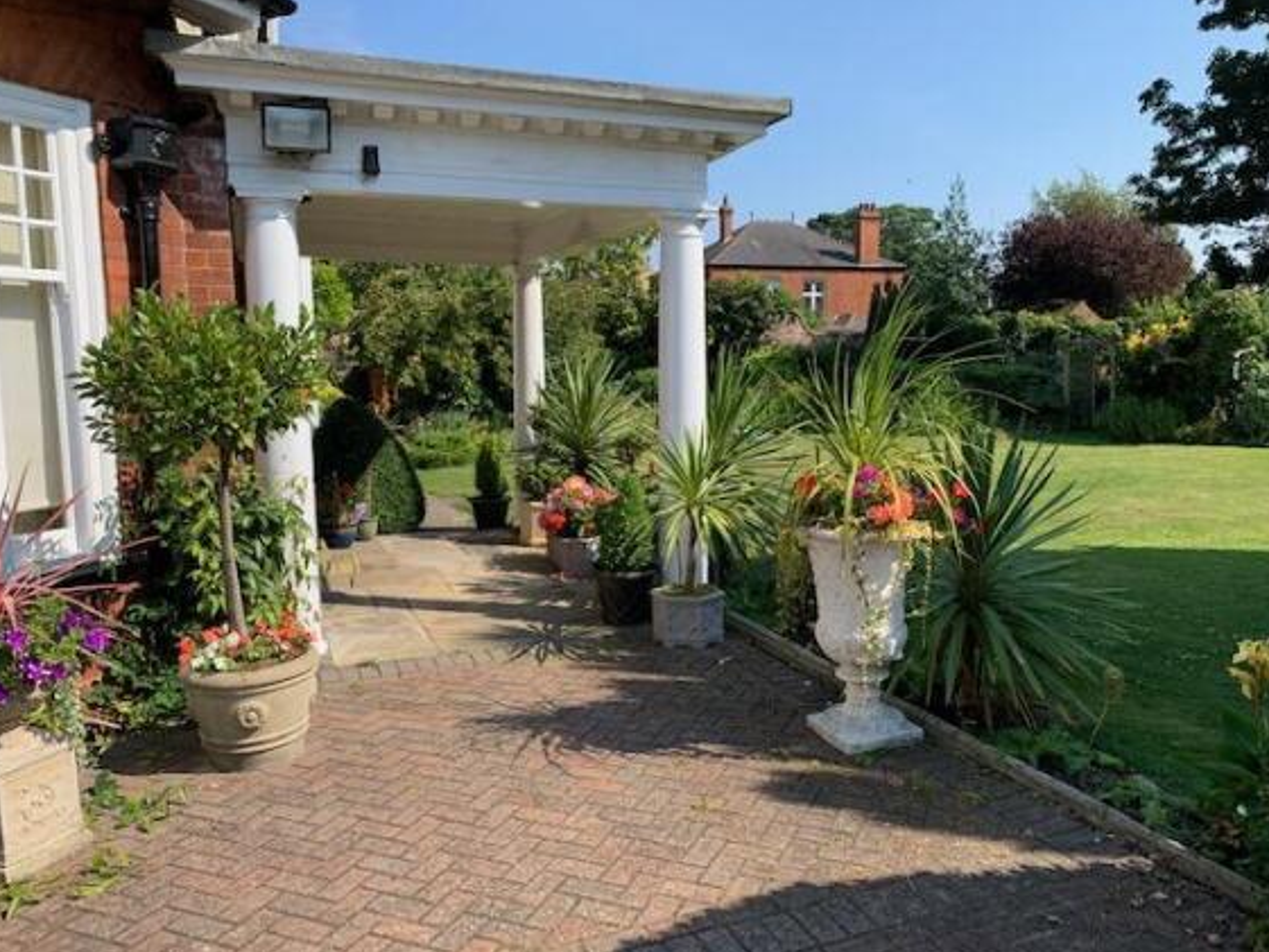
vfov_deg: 51.4
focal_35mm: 27
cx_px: 644
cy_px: 485
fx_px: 990
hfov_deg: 65.3
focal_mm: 4.25
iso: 25
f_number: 1.8
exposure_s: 1/1447
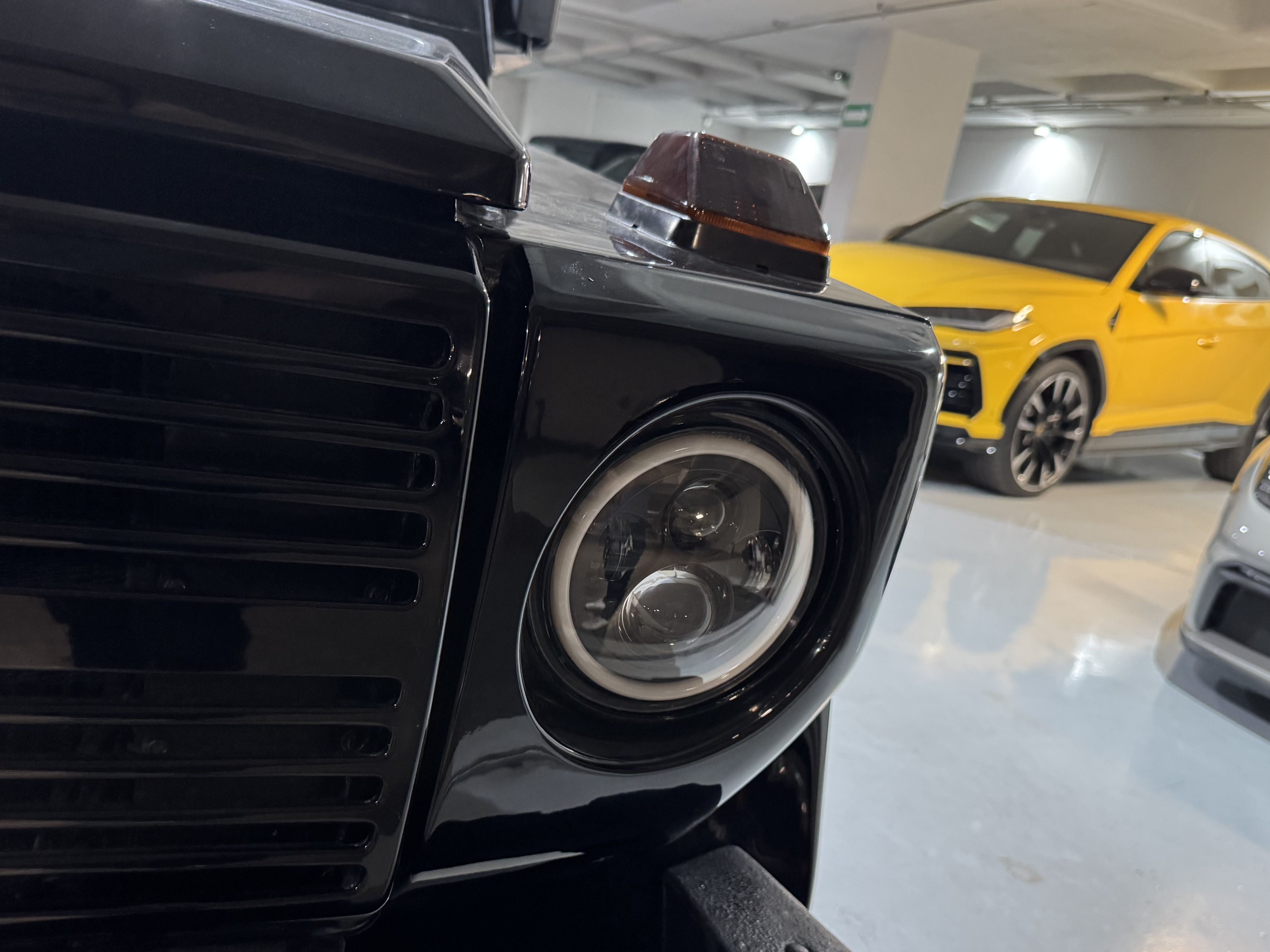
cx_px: 553
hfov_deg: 59.8
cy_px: 572
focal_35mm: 30
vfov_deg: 46.5
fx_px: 1101
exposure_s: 1/40
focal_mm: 6.76
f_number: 1.78
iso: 800
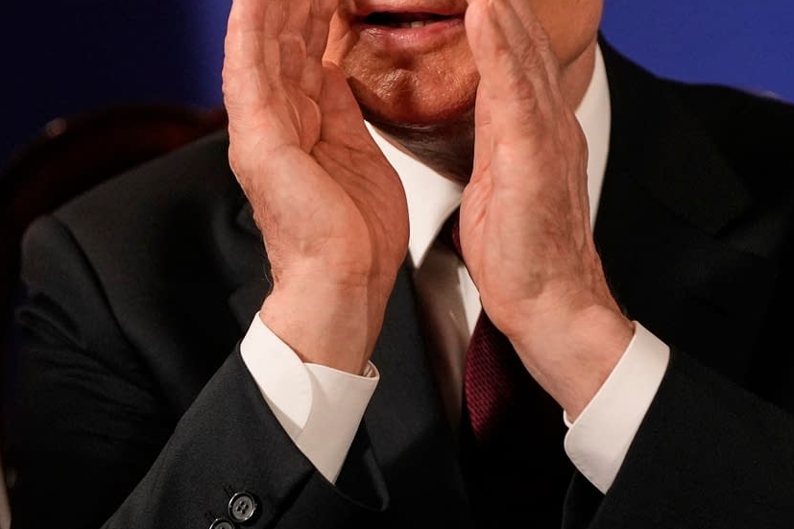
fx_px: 8445
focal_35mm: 383
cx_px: 479
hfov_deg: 5.4
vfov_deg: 3.6
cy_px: 152
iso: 2500
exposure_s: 1/500
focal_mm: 176
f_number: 2.8
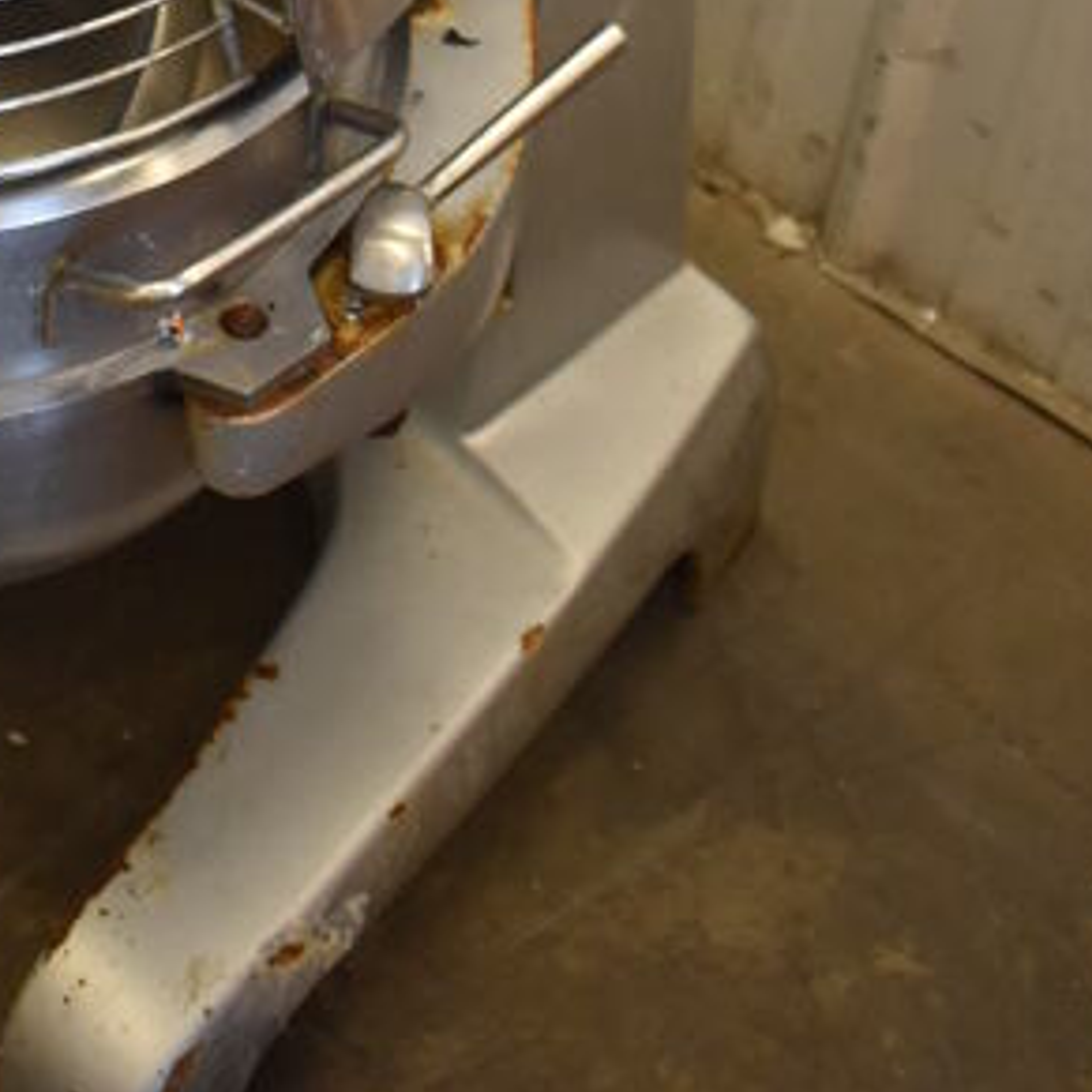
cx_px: 128
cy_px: -310
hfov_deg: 23.4
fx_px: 2570
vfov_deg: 21.7
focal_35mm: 72
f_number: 3.5
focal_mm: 18
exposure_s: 1/125
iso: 1000
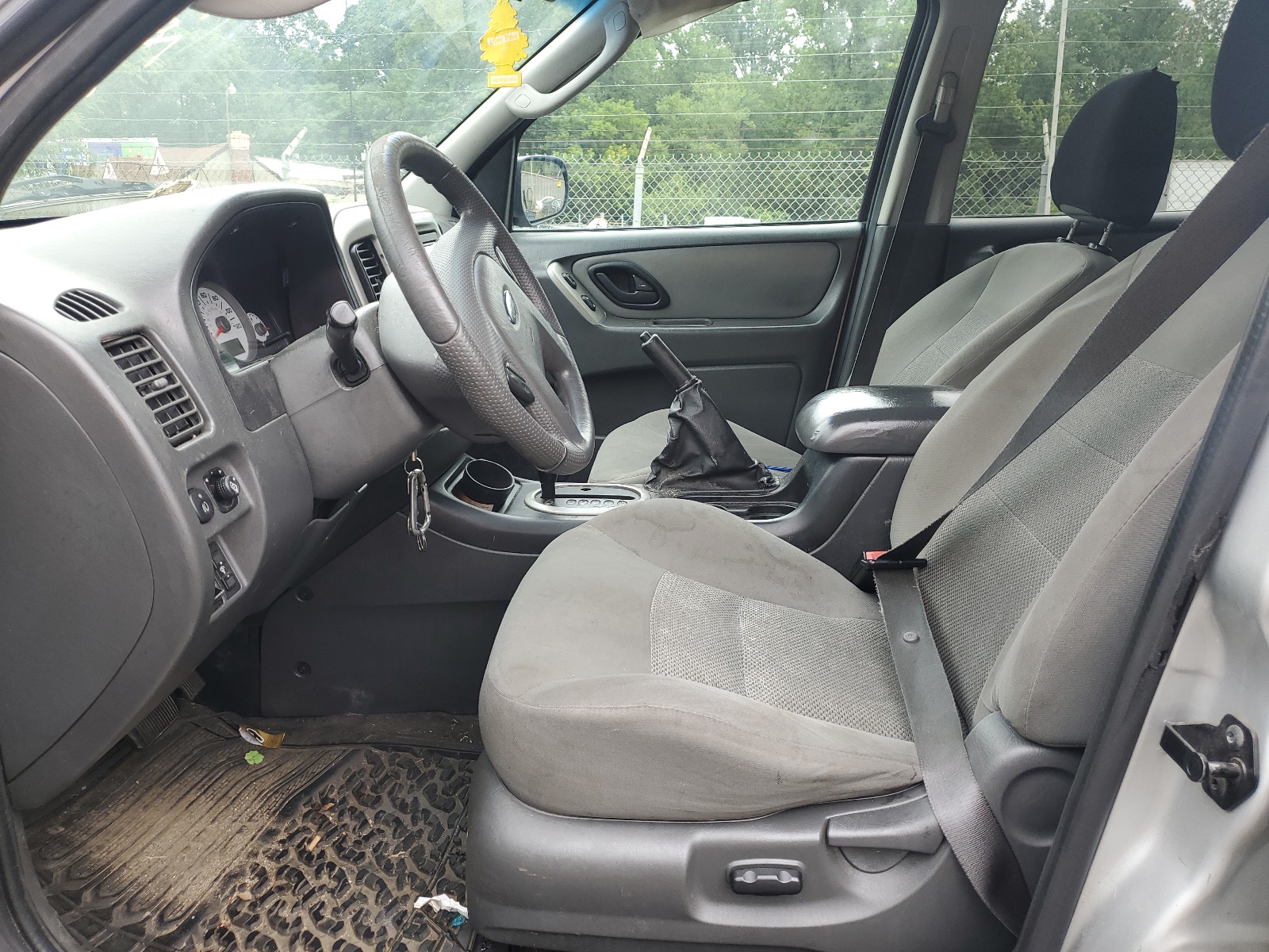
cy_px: 476
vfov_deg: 53.1
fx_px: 953
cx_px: 634
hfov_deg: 67.3
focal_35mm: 26
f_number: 1.5
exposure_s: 1/200
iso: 50
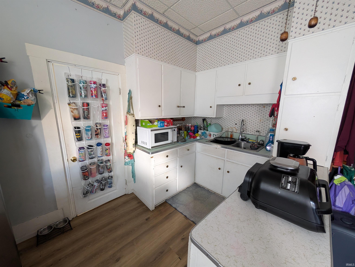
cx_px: 178
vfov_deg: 94.6
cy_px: 134
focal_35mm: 12
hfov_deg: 110.5
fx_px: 123
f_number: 1.7
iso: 264
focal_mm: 2.02
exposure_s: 1/37.8
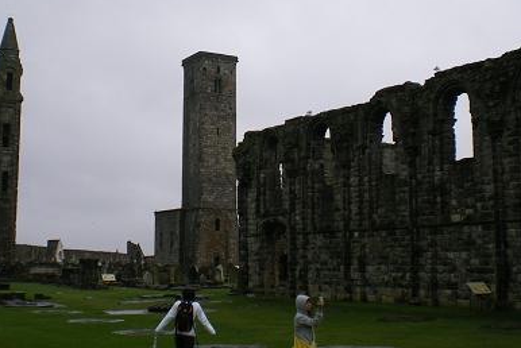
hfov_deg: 36.8
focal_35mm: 54
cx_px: 243
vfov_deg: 25.1
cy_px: 142
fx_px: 782
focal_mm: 6.3
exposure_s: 1/160
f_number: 4.6
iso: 64
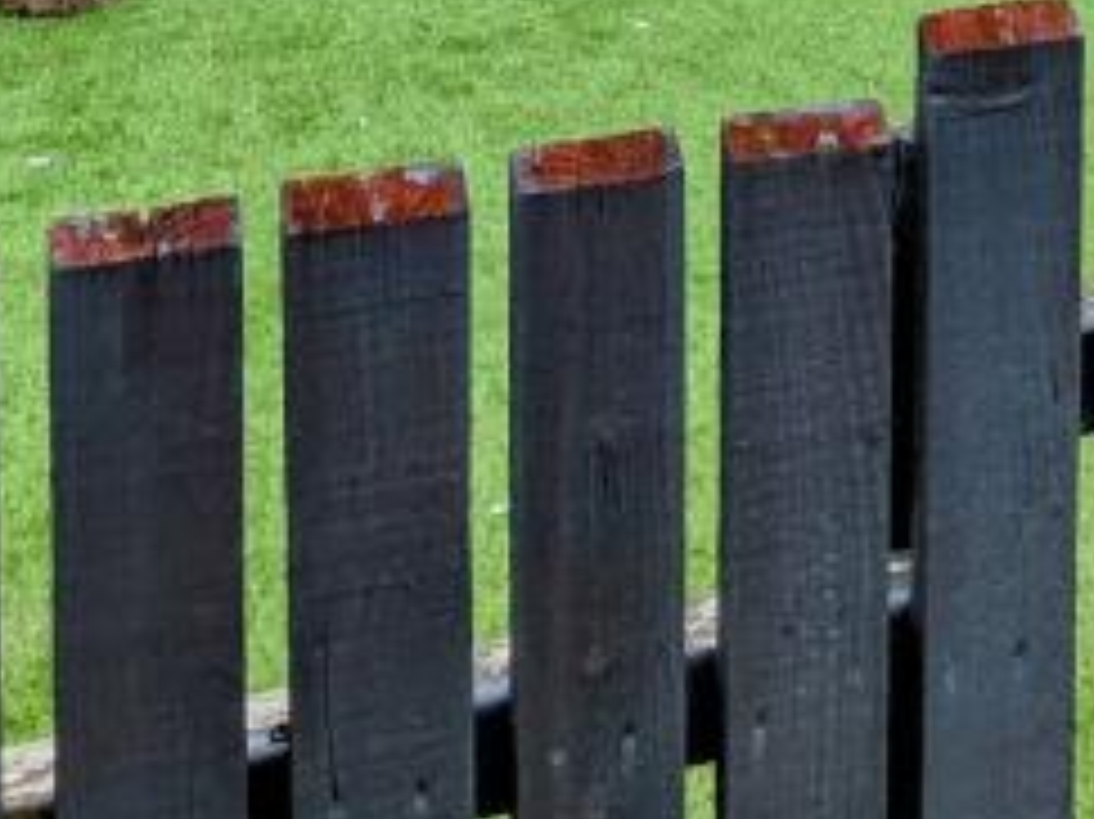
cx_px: 518
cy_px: -637
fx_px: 1864
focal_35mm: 59
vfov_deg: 19.1
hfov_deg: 32.7
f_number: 2.2
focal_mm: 1.83
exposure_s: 1/2915
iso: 51
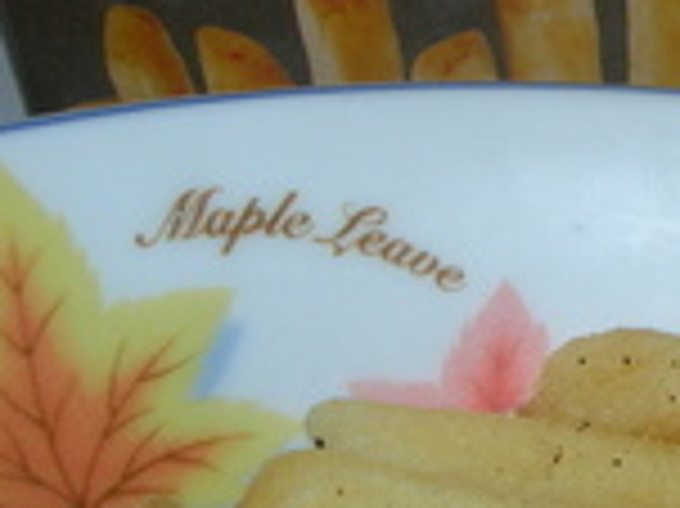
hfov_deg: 14.6
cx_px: 1004
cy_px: 74
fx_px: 2473
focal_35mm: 126
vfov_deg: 11.7
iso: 50
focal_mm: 7.8
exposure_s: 1/60.1
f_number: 4.8
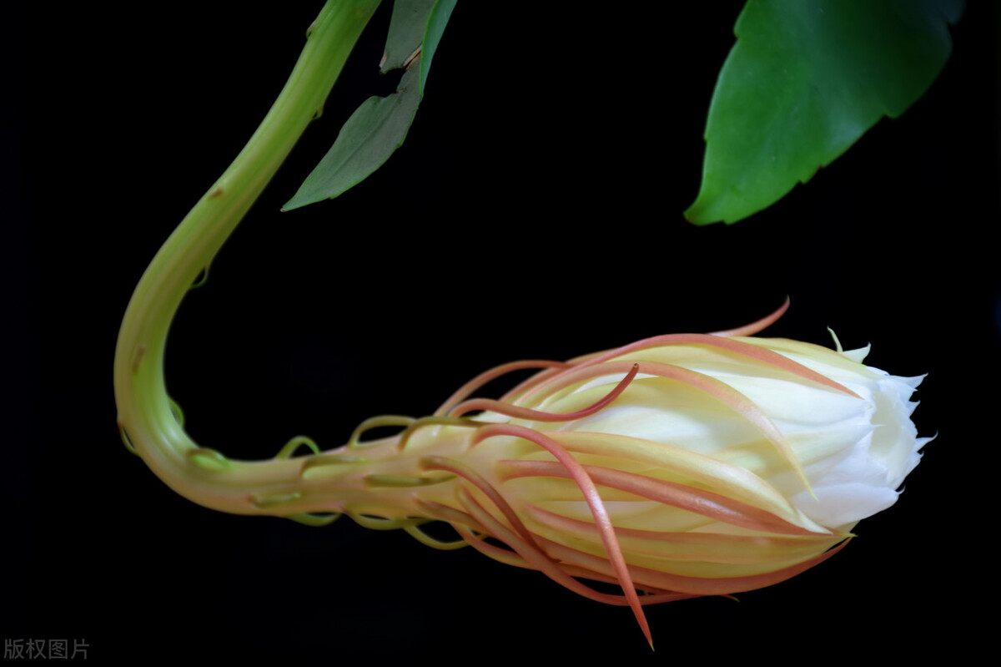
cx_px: 500
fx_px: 5836
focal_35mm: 210
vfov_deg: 6.5
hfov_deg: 9.8
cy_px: 334
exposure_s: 1
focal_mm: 140
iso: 100
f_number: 6.3
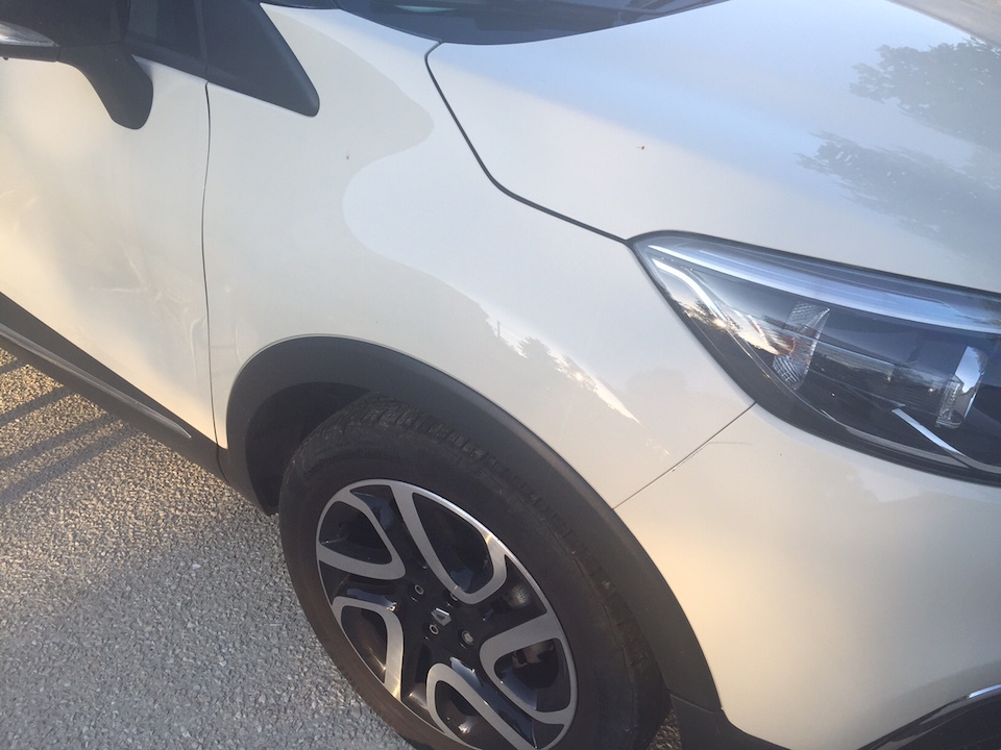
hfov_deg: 61.7
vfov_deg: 48.2
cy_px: 375
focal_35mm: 29
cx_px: 500
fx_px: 839
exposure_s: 1/380
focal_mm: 4.15
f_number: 2.2
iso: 32
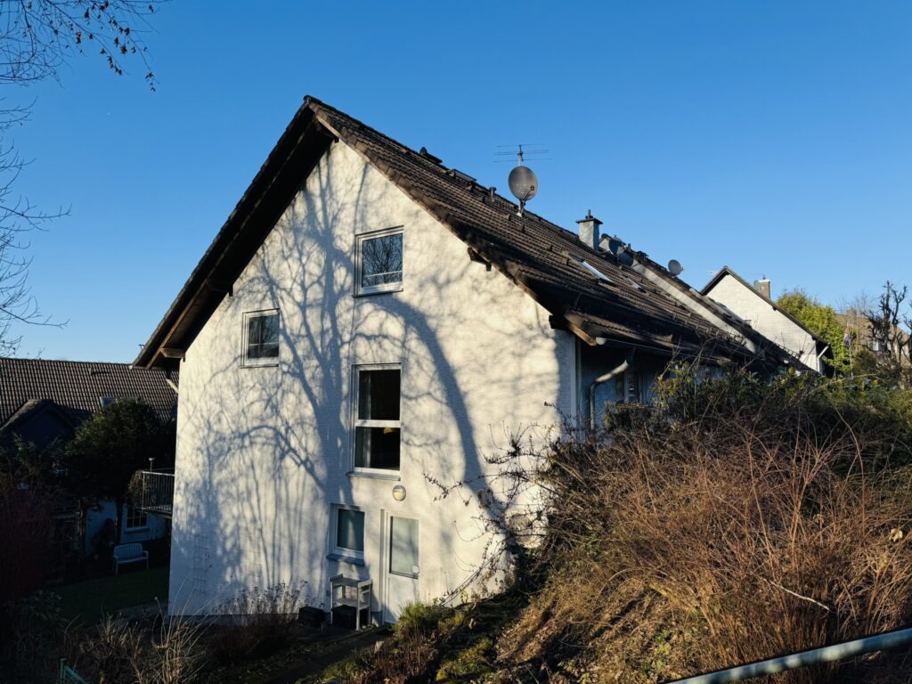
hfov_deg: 71.6
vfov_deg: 56.8
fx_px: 632
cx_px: 456
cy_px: 342
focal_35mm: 24
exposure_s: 1/3413
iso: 80
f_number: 1.78
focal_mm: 6.76
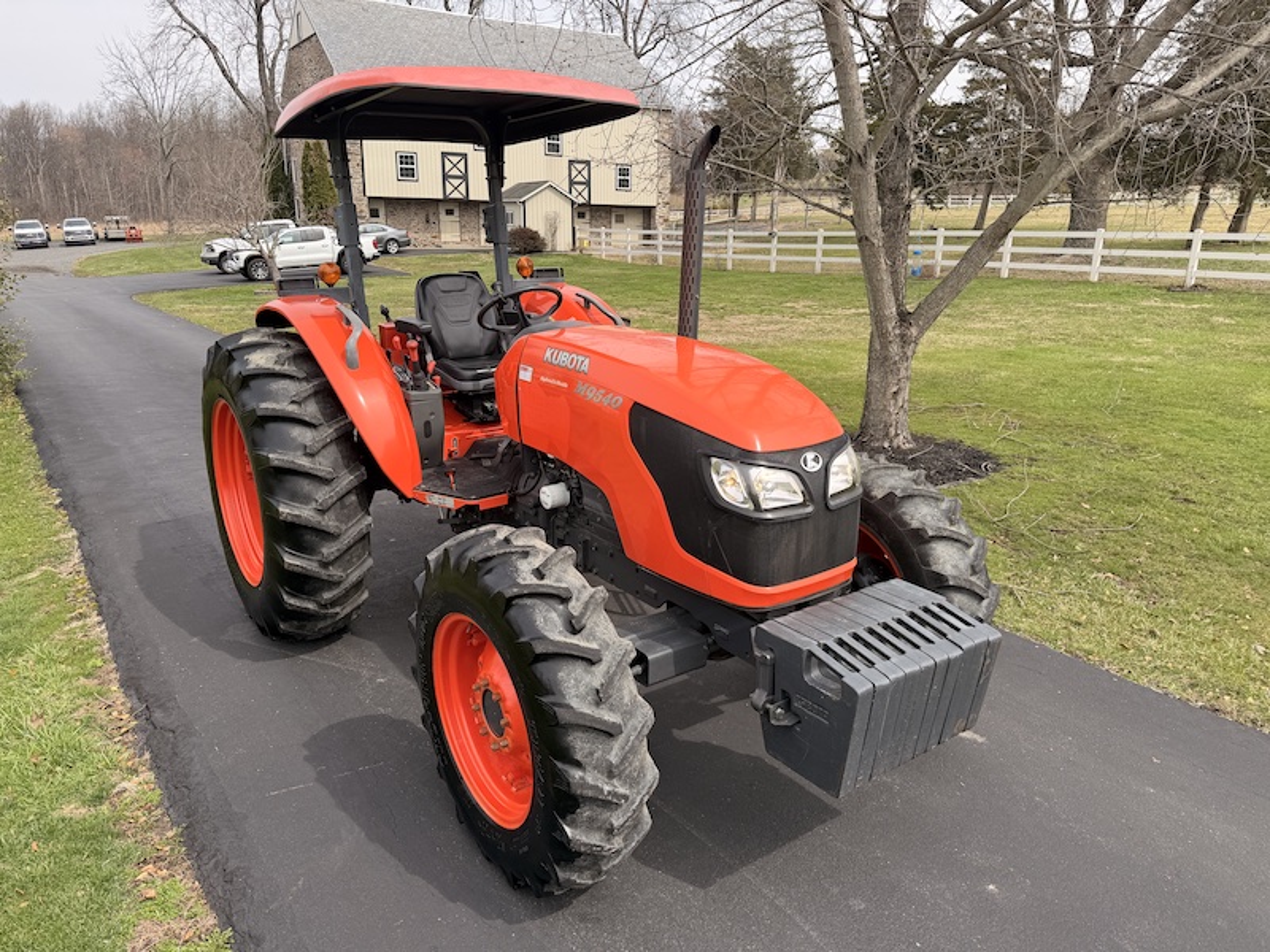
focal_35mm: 24
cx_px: 635
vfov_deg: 56.8
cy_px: 476
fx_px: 881
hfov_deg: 71.6
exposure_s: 1/2232
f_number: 1.78
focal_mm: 6.76
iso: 80
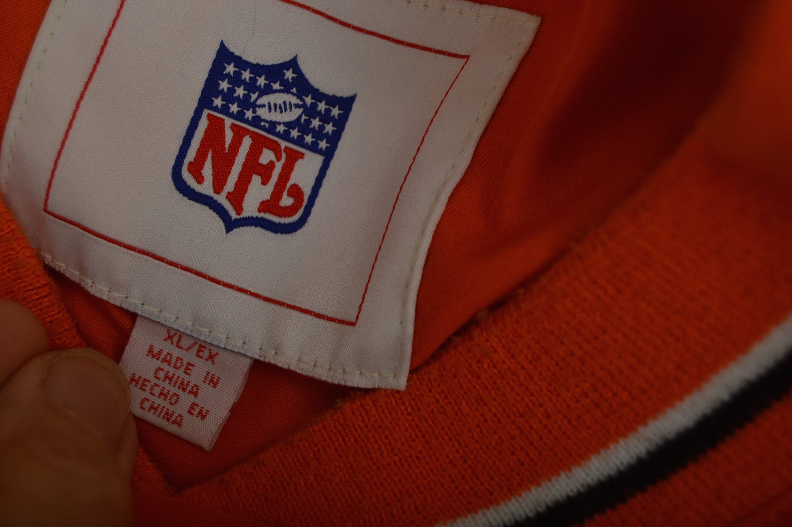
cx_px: 396
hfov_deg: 24.6
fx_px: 1813
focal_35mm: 82
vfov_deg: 16.5
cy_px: 264
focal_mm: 55
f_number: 5.6
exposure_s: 1/200
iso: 200
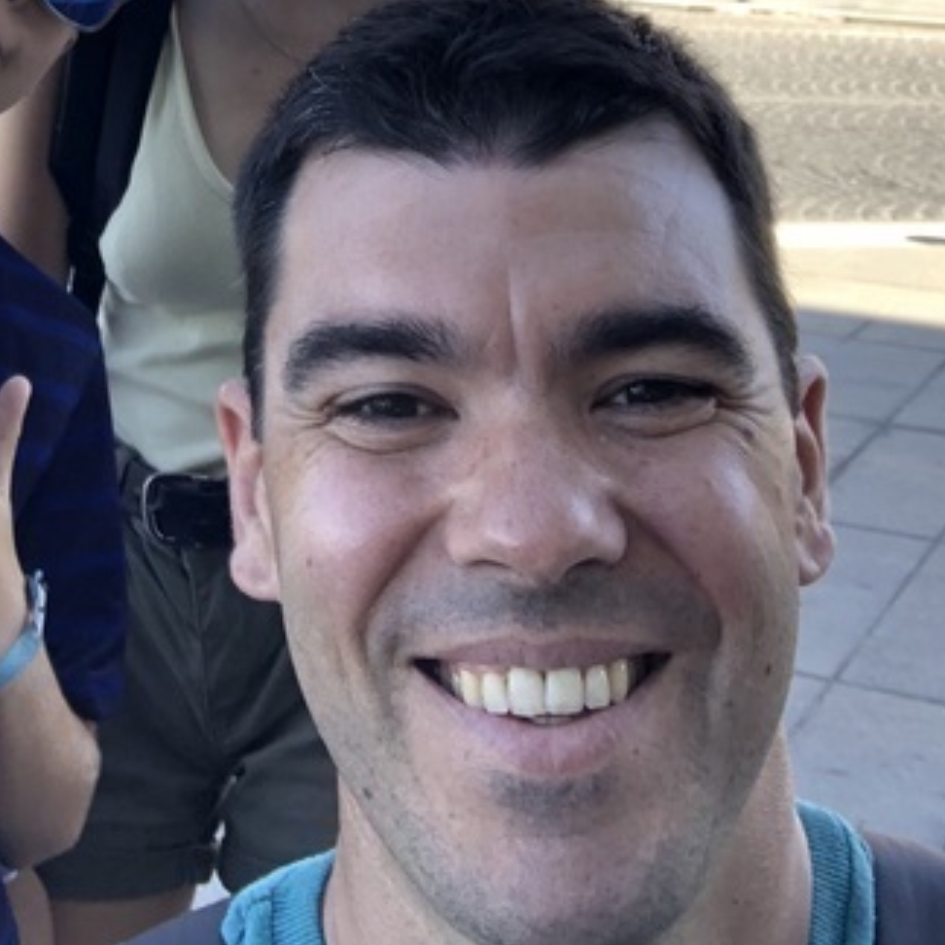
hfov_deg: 25.4
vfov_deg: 23.6
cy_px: -169
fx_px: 2069
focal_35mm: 67
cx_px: 244
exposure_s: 1/120
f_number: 2.2
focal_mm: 2.87
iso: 40
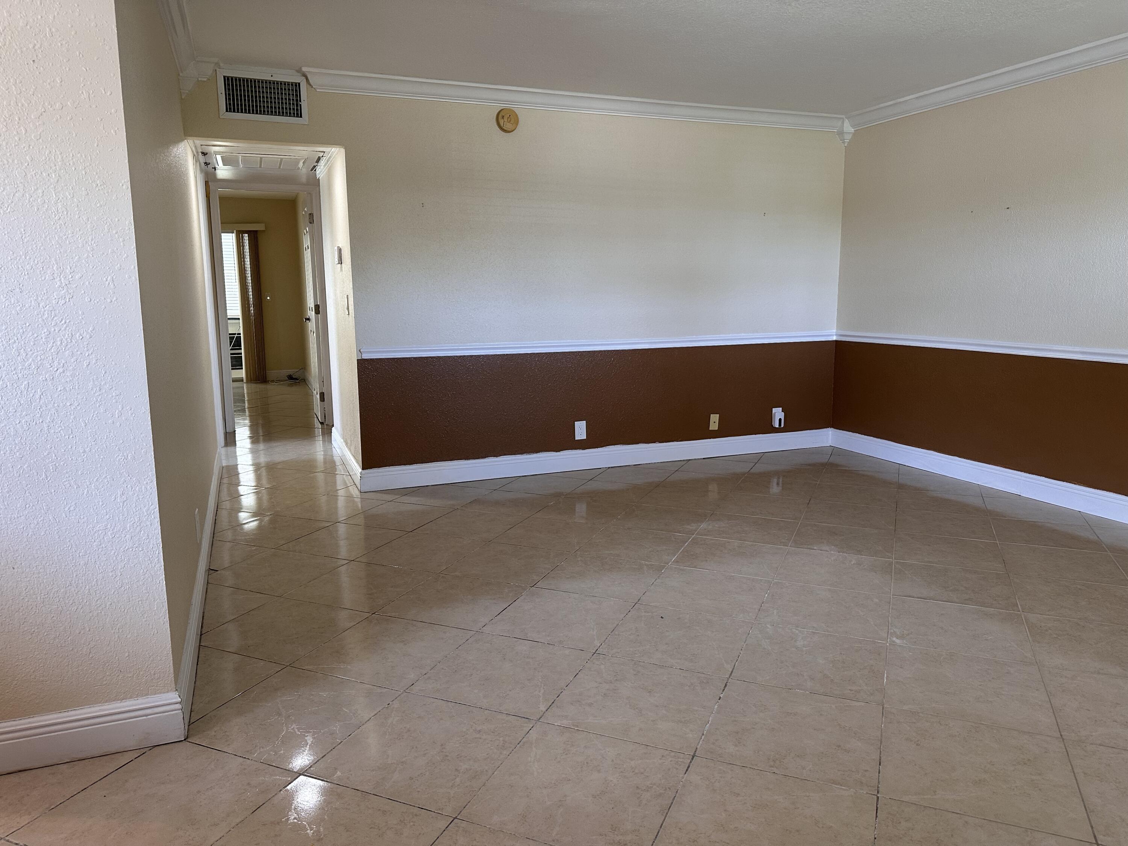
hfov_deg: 71.6
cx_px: 564
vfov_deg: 56.8
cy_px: 423
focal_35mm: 24
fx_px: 782
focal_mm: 6.86
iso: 160
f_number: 1.78
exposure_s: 1/120
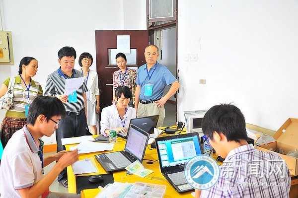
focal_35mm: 33
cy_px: 99
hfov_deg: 57.3
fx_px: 273
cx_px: 149
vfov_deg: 39.9
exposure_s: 1/30
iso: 800
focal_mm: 22
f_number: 4
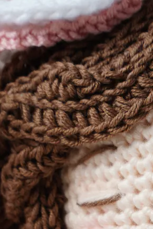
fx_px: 3485
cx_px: 189
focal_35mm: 547
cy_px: 308
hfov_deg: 2.5
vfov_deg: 3.8
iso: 100
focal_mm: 105
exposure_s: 1/100
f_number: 7.1
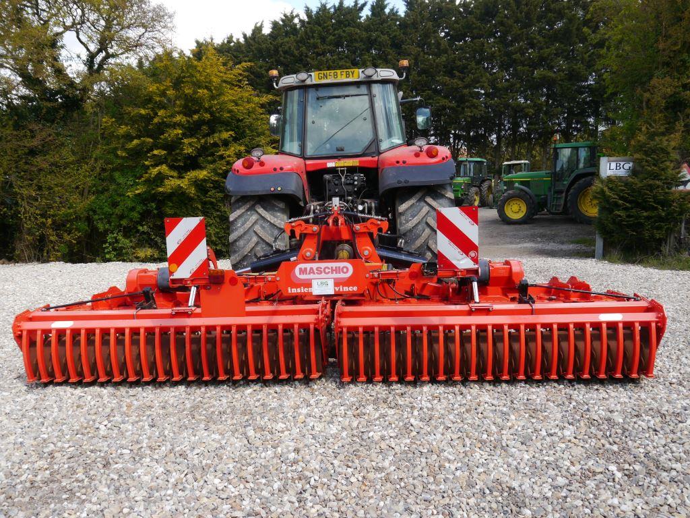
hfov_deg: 63.4
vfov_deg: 49.7
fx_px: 558
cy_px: 259
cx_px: 345
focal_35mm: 28
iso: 160
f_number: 5.6
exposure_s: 1/320
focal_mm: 14
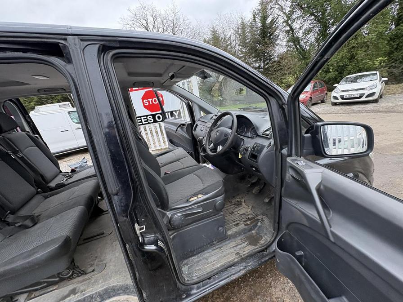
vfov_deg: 85.7
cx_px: 202
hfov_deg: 102.1
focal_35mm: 14
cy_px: 151
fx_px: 163
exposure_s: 1/125
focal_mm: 2.22
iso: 64
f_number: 2.2
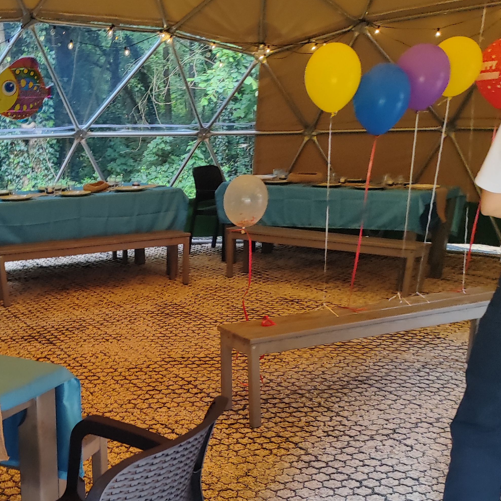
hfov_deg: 38.2
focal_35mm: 43
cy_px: 387
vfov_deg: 38.0
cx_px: 124
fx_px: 704
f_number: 1.89
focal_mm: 5.89
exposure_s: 1/50
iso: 536
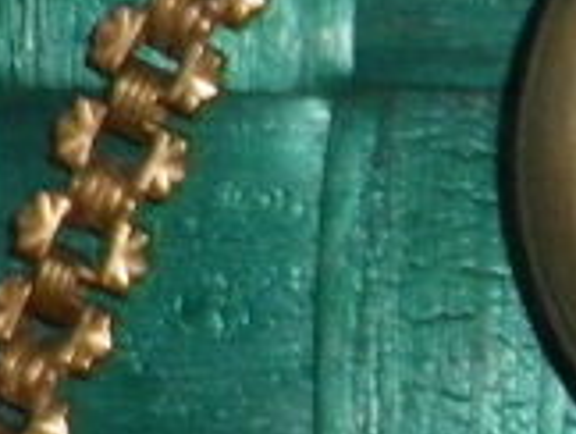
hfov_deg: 5.9
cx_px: 1280
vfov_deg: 4.5
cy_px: 576
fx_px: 5449
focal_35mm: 327
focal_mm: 9.5
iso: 400
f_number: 4.4
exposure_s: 1/60
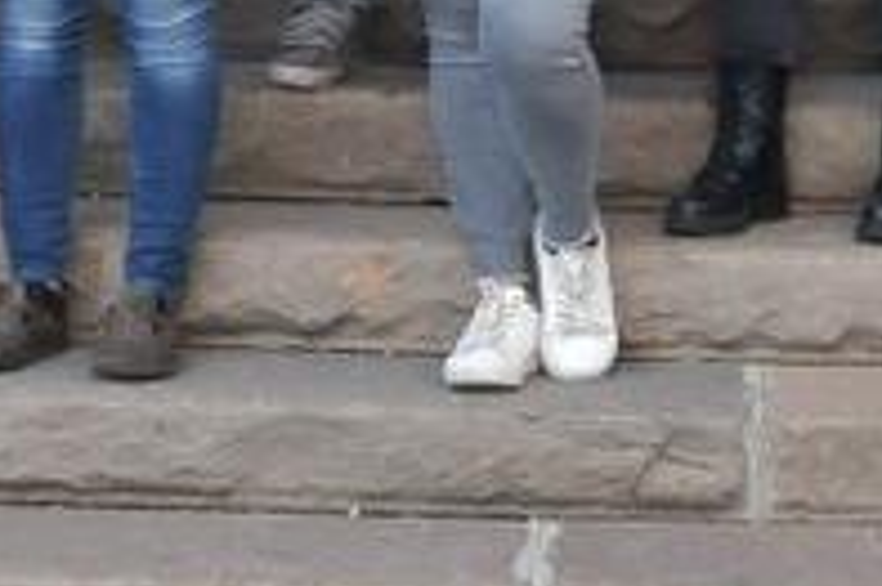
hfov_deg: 9.6
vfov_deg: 6.0
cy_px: -1004
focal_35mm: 214
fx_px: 5238
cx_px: 569
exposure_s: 1/160
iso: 800
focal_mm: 24
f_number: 6.3
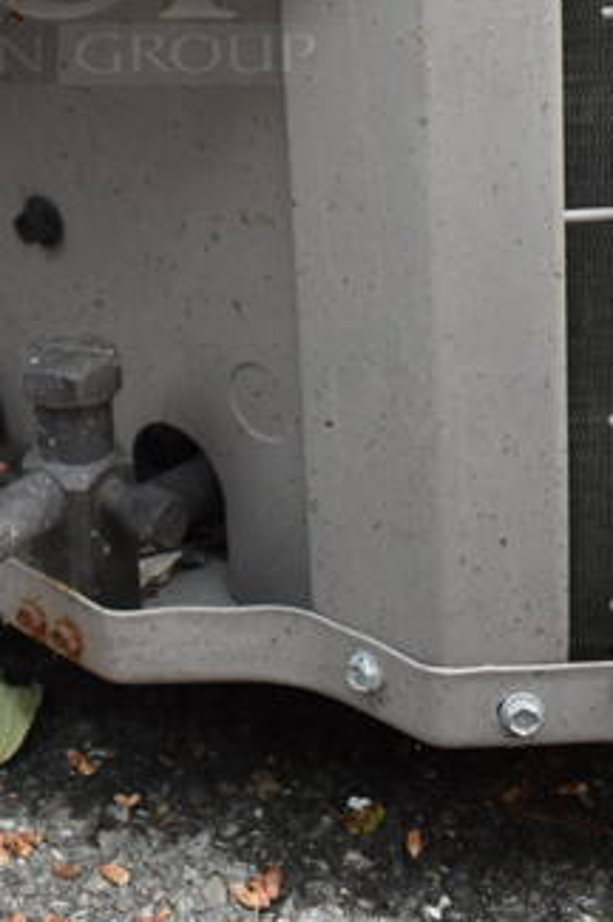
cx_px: 26
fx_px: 1945
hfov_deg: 17.6
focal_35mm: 76
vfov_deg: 25.0
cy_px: -64
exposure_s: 1/125
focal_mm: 18
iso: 250
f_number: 3.5
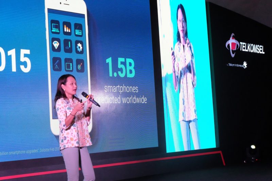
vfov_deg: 18.2
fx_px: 567
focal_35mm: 75
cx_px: 136
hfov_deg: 27.0
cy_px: 90
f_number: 6.4
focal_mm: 50
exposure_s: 1/450
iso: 6400
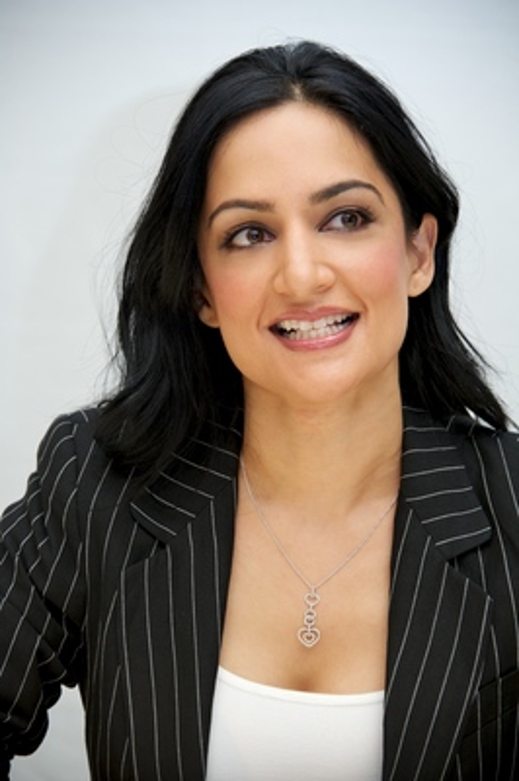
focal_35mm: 160
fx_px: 3466
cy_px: 390
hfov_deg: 8.6
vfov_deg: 12.8
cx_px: 260
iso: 500
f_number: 5.6
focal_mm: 160
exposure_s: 1/60
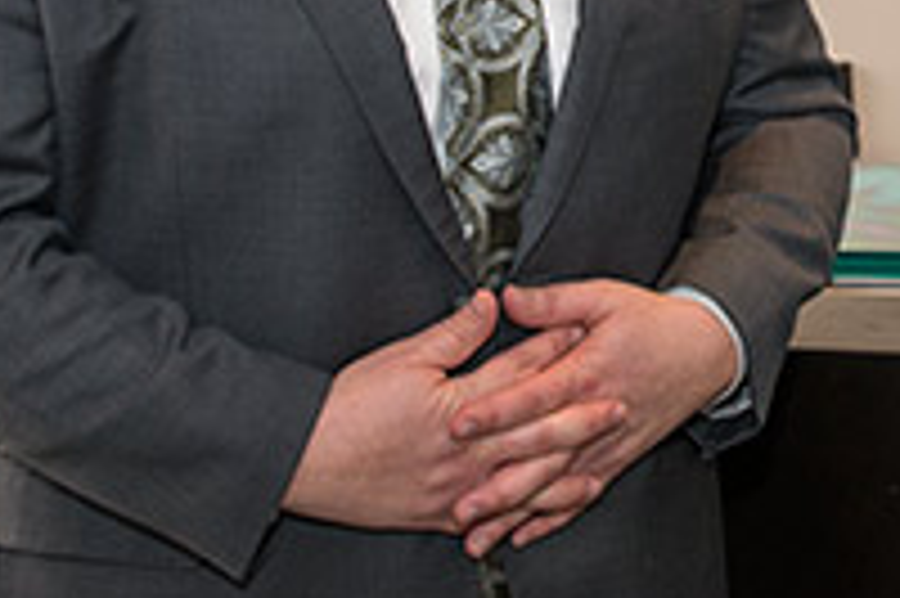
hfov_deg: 21.2
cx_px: 882
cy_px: -160
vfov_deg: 14.1
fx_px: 2323
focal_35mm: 93
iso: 800
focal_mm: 32
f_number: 5.6
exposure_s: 1/180
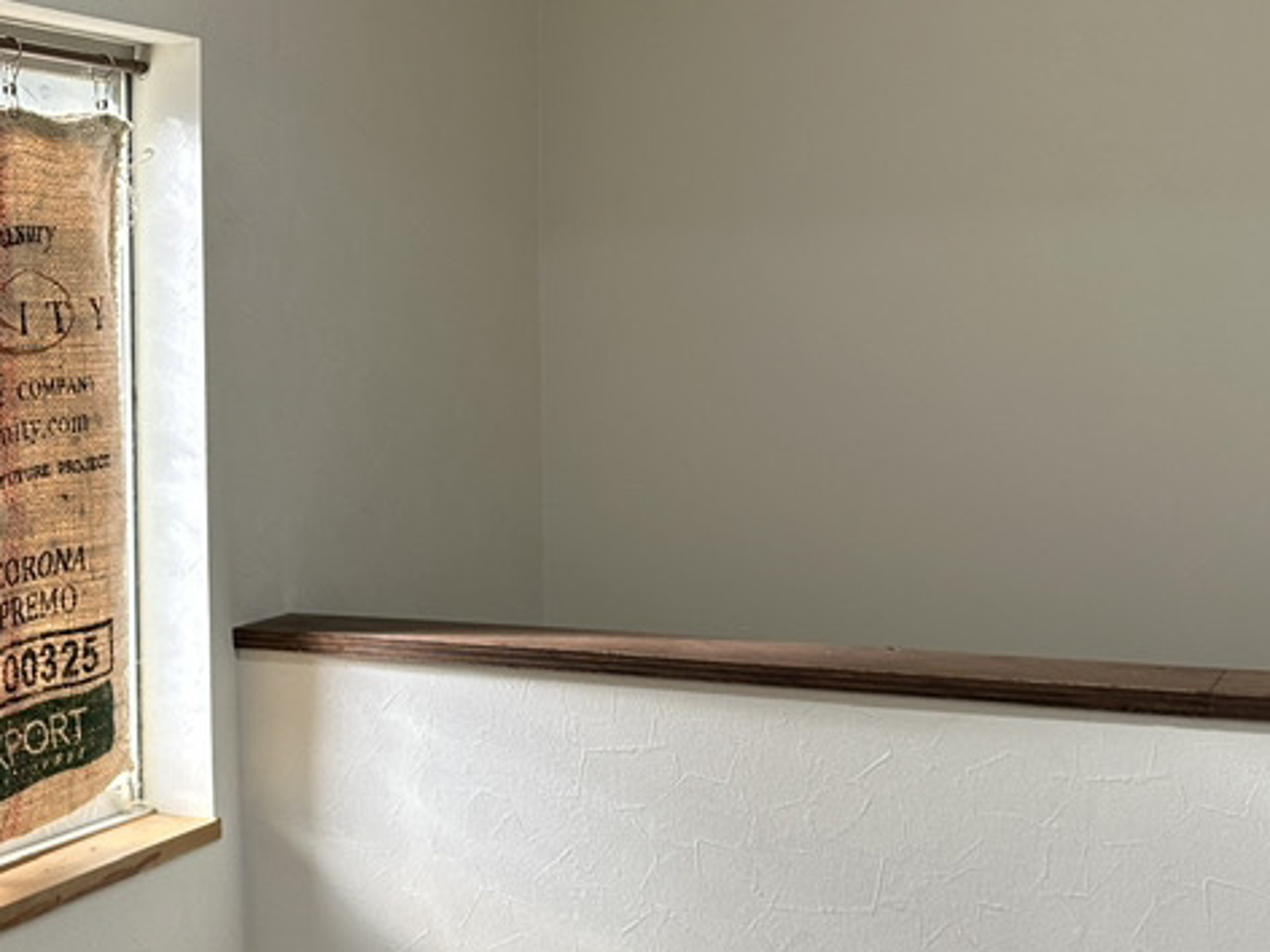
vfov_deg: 24.0
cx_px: 22
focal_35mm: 61
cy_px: 436
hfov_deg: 29.7
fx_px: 2238
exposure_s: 1/220
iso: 80
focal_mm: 6.86
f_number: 1.78
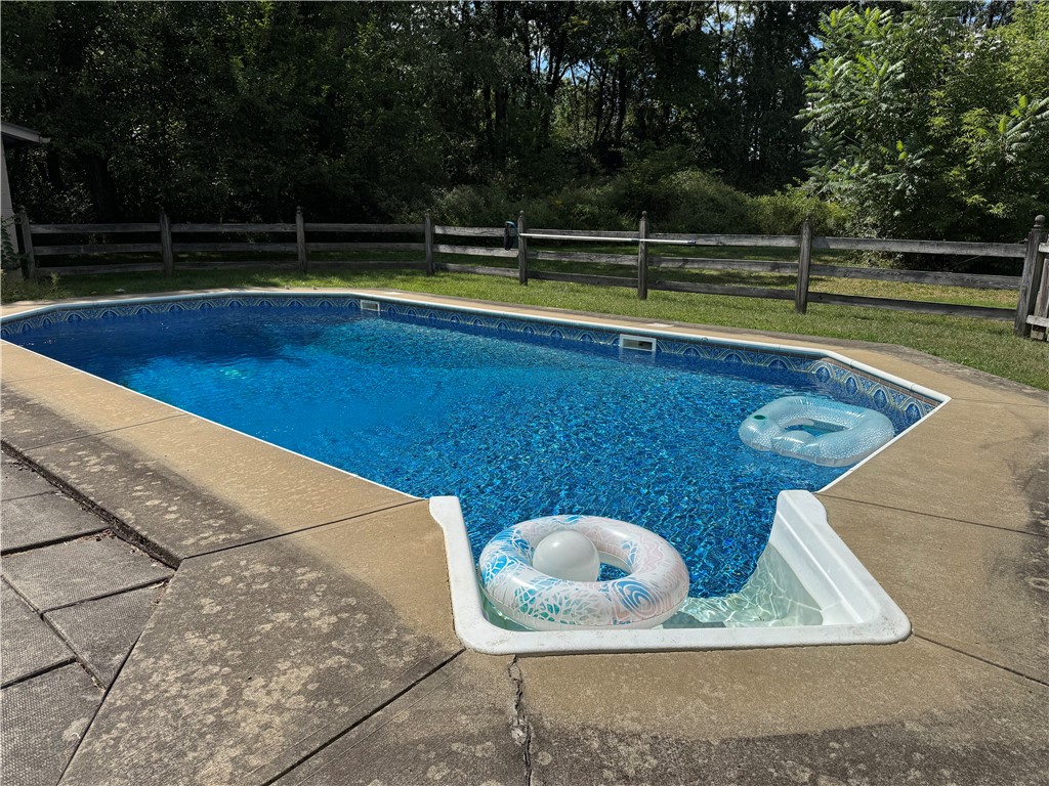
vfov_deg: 56.8
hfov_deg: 71.6
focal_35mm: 24
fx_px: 727
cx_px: 524
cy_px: 393
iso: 80
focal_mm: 6.76
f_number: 1.78
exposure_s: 1/7092
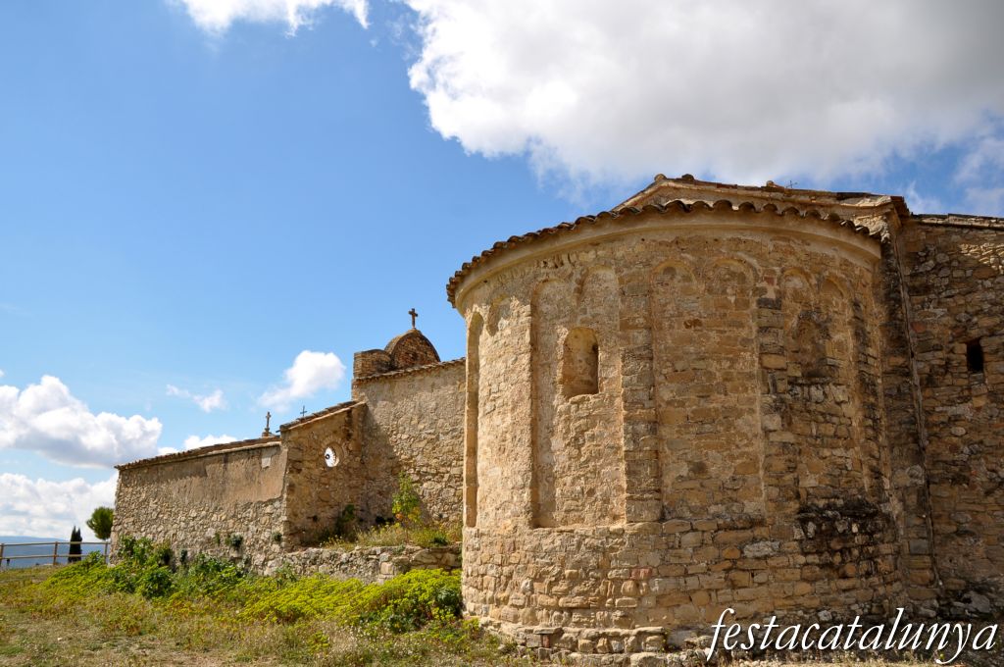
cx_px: 502
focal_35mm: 27
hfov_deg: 67.4
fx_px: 752
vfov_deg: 47.8
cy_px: 334
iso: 200
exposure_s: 1/400
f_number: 10
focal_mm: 18
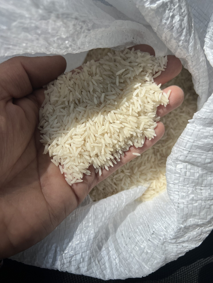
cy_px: 142
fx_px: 213
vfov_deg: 67.3
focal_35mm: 26
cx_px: 106
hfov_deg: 53.1
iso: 50
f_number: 1.5
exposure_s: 1/2045
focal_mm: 5.7
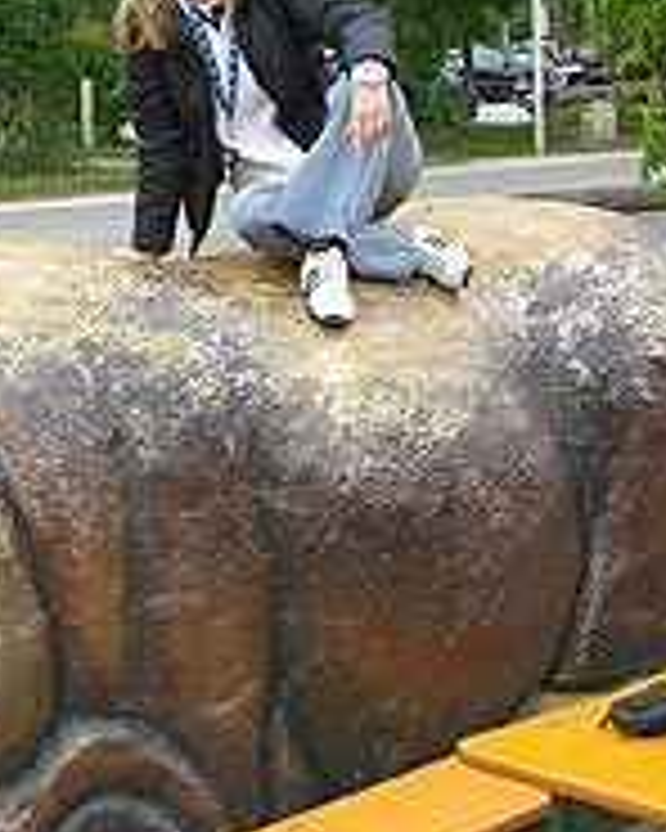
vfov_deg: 19.7
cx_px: 36
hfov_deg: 15.8
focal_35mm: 96
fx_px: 2365
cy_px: 139
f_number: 2.7
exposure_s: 1/200
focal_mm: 6.2
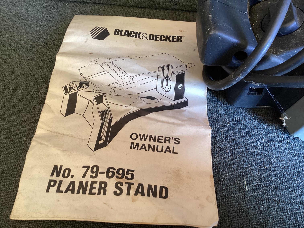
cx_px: 152
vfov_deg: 45.4
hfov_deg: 58.3
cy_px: 114
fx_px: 272
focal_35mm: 31
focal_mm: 3.3
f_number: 2.4
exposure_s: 1/50
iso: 125
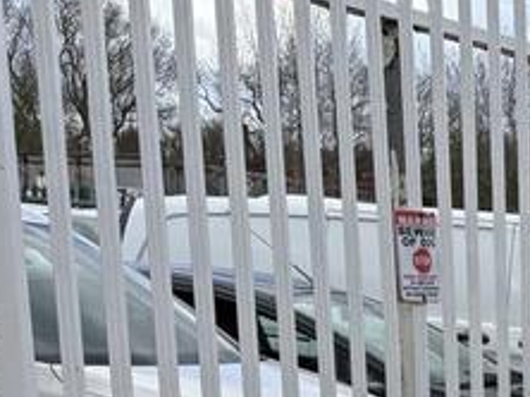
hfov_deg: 15.5
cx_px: 1015
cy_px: 706
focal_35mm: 105
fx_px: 1606
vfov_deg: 12.8
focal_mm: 5.96
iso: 50
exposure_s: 1/2451
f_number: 1.6
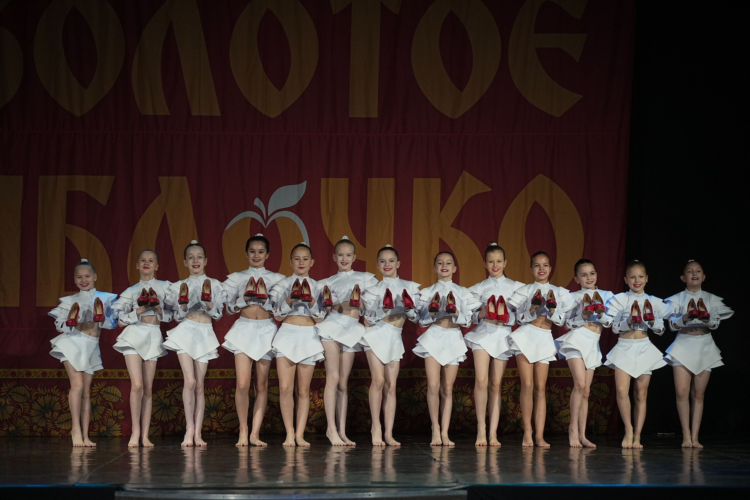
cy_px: 250
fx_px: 2729
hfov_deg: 15.6
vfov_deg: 10.5
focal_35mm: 131
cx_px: 375
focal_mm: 131
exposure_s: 1/400
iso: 2000
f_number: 4
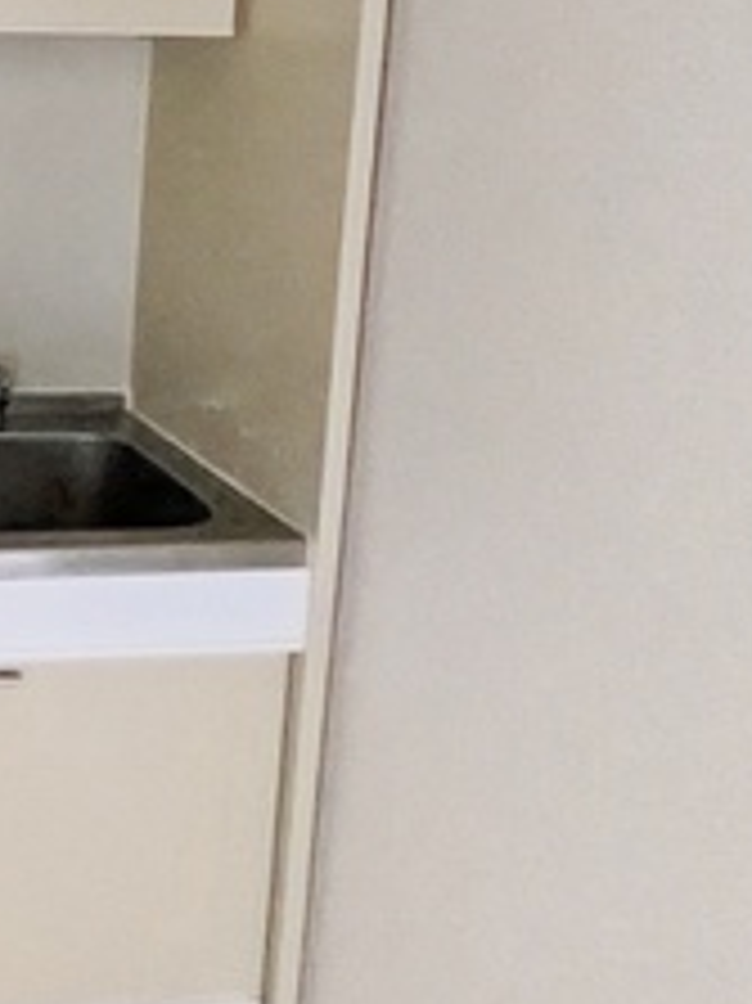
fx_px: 1276
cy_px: 252
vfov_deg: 41.7
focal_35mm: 44
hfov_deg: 27.2
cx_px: -239
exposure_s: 1/25
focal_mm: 1.83
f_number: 2.2
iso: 1401
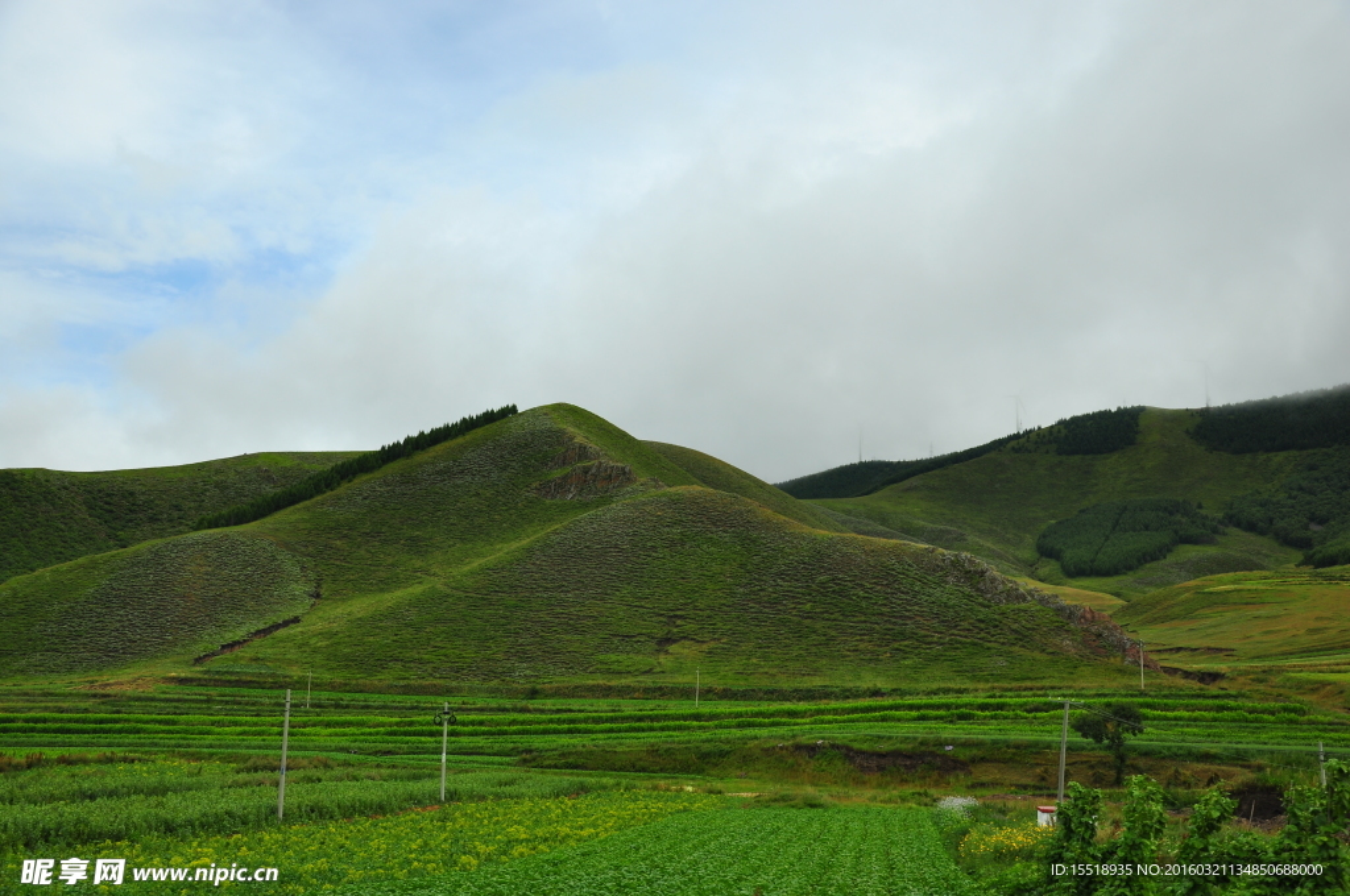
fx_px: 1461
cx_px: 675
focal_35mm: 39
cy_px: 448
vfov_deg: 34.1
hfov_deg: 49.6
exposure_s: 1/500
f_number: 5.6
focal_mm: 26
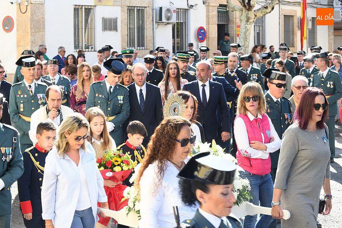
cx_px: 171
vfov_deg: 19.5
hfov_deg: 28.8
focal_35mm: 70
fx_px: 665
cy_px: 114
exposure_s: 1/100
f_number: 10
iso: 400
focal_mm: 70
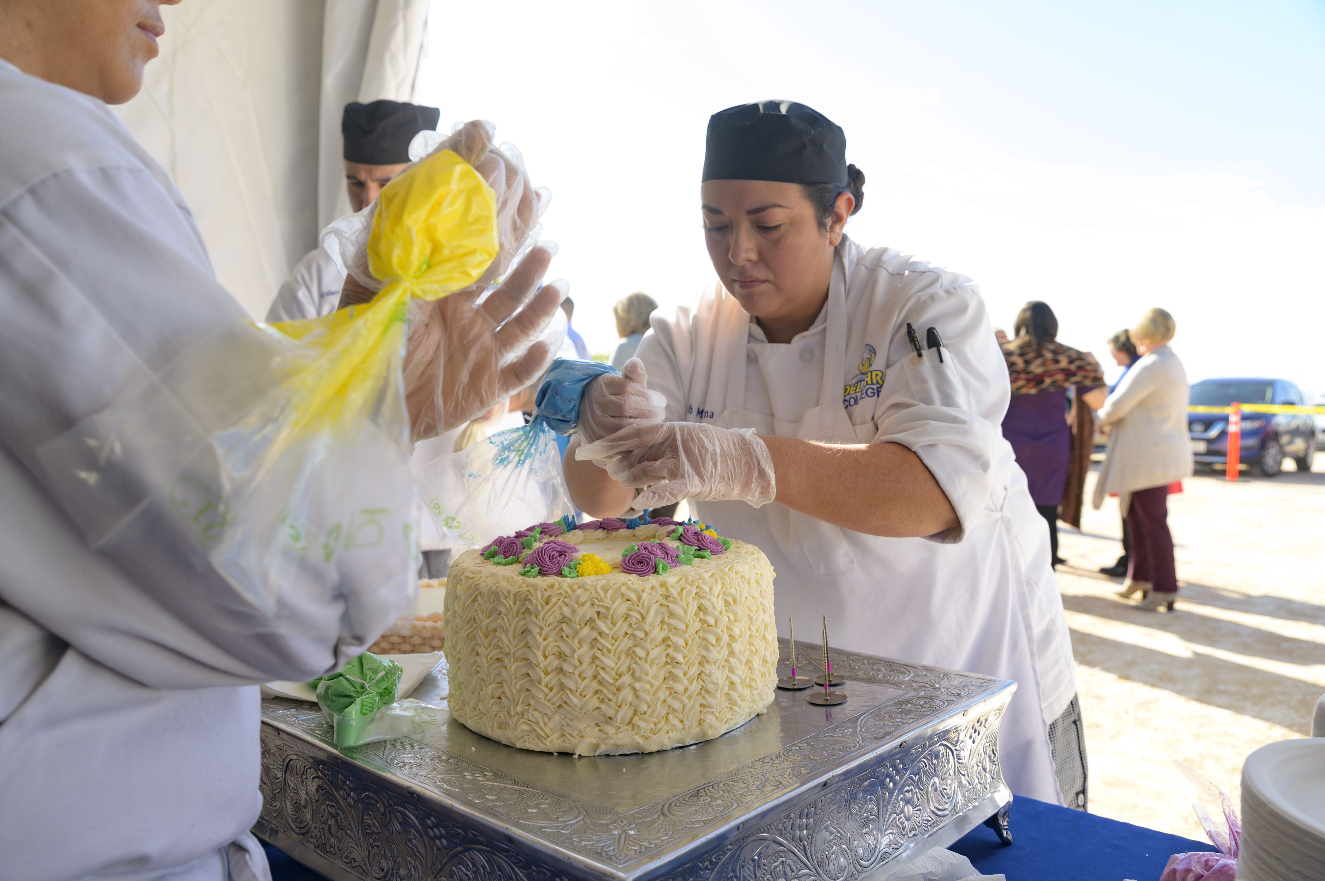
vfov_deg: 42.3
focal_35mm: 31
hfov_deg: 60.3
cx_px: 662
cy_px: 440
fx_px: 1140
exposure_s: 1/250
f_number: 4.5
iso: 200
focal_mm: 31
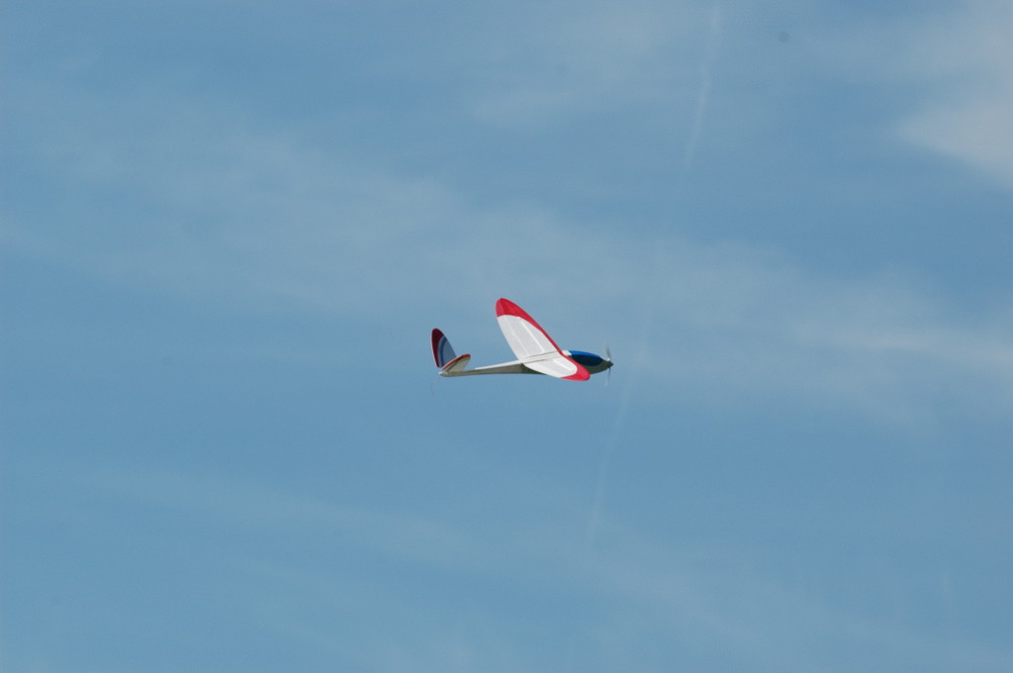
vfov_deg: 4.6
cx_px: 506
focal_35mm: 300
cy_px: 336
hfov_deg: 6.9
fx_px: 8431
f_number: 8
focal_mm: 200
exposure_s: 1/1000
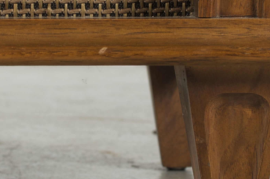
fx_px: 1239
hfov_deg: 12.4
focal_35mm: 166
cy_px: 58
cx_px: 65
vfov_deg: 8.2
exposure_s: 1/125
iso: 100
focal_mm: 35
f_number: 6.3
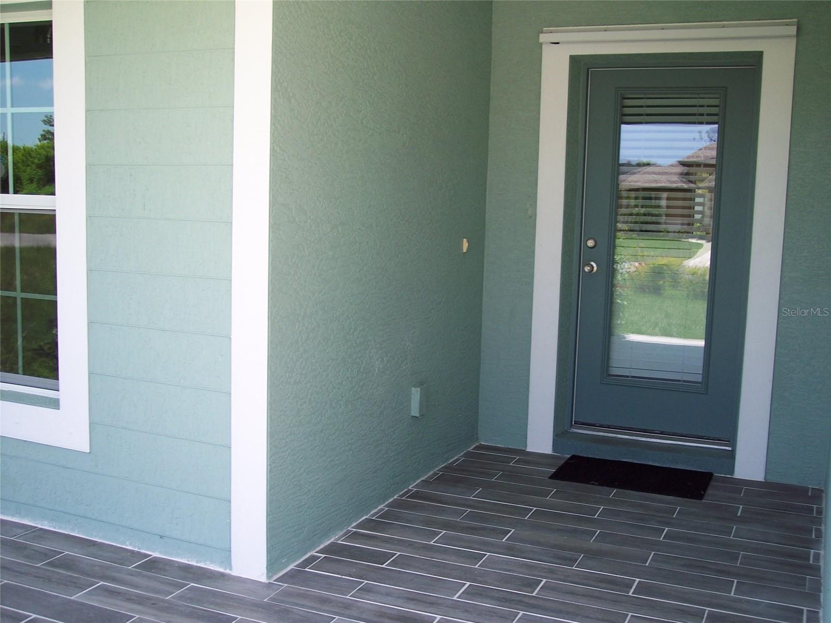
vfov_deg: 36.8
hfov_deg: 47.9
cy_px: 312
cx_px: 416
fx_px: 936
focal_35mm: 39
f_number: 3.4
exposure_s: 1/180
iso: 100
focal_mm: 8
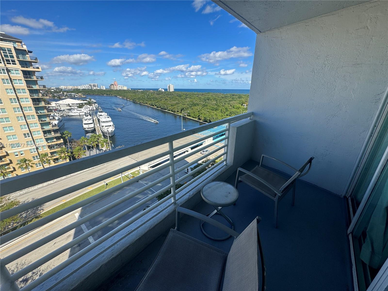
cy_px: 146
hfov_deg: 102.1
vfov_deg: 85.7
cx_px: 194
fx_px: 157
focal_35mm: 14
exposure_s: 1/1160
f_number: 2.2
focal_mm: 2.22
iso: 50
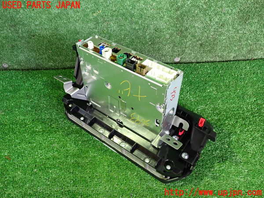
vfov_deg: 46.8
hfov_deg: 60.0
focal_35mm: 30
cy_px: 99
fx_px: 229
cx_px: 132
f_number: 2.3
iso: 640
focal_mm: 5.4
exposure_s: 1/30
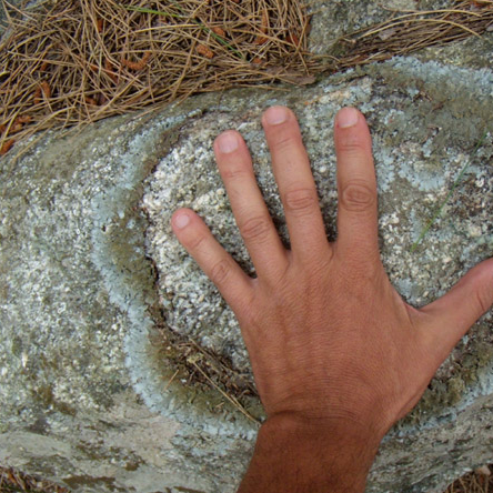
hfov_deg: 38.9
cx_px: 308
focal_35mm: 43
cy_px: 244
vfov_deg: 39.2
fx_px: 693
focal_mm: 6.4
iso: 250
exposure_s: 1/60
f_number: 3.6
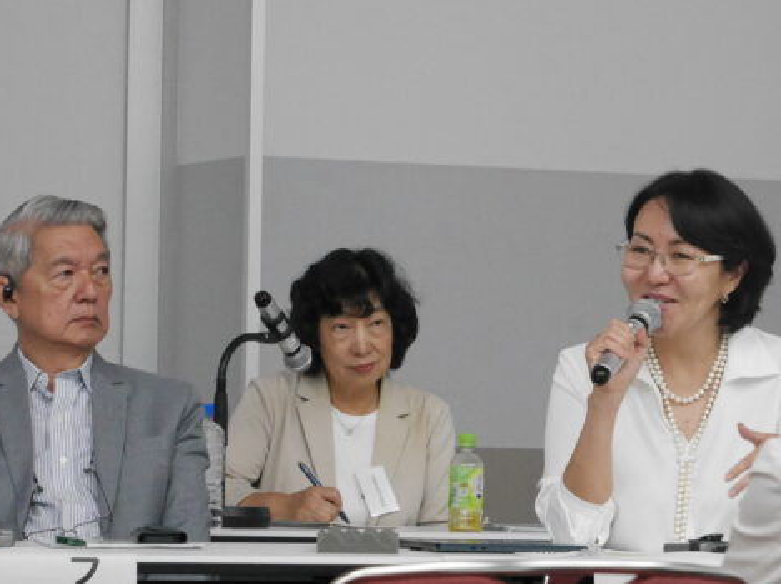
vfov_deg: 7.2
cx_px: 568
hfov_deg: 9.6
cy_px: 269
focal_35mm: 205
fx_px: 4622
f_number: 5.6
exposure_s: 1/100
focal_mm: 60
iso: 3200
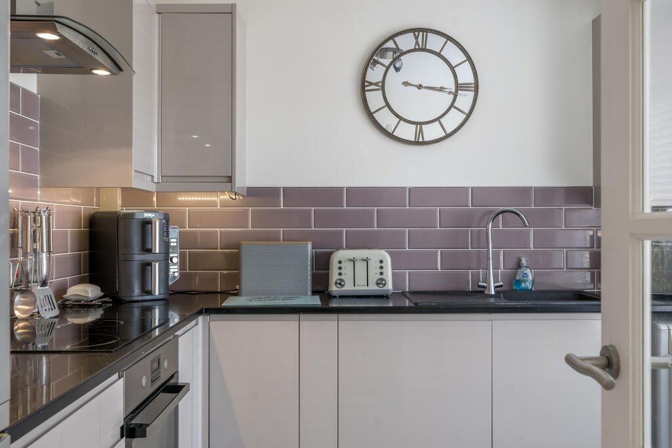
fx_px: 672
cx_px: 336
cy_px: 224
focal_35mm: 36
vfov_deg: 36.9
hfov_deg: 53.1
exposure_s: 1/10
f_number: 8
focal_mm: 24
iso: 100
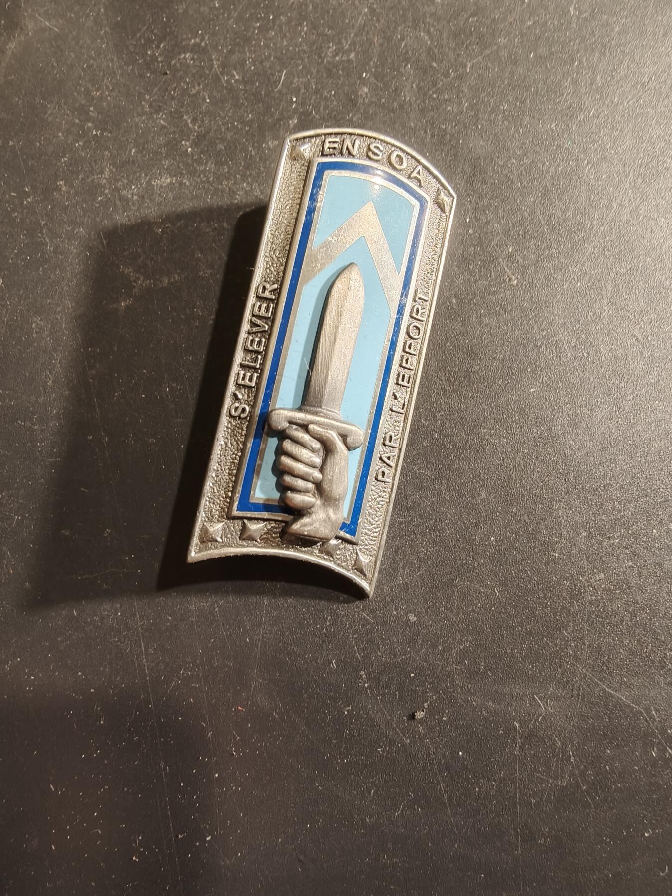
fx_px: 595
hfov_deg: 58.9
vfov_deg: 73.9
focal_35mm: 23
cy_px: 448
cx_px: 336
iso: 200
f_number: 2
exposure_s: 1/50
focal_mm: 2.32
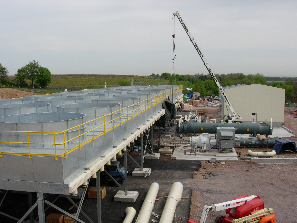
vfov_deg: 37.7
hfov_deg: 49.0
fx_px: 326
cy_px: 112
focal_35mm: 38
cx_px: 148
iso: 64
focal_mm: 7.8
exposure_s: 1/664
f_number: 4.8
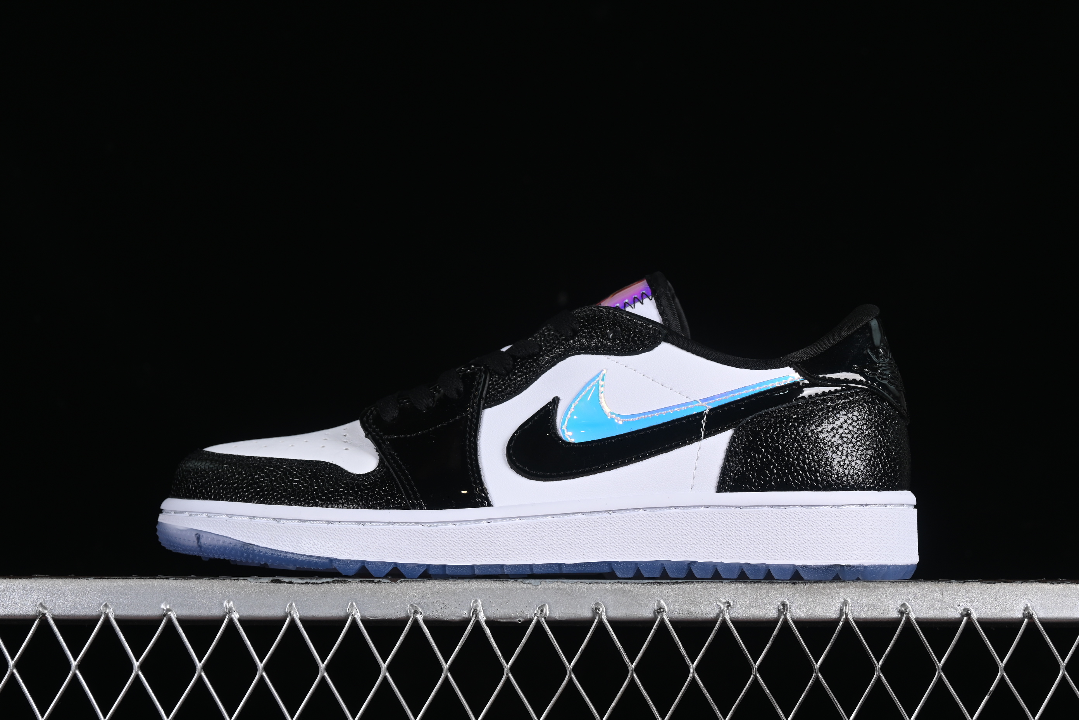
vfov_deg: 18.2
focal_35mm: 75
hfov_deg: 27.0
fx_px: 2248
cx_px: 540
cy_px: 360
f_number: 7.1
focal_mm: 50
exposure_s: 1/80
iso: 160
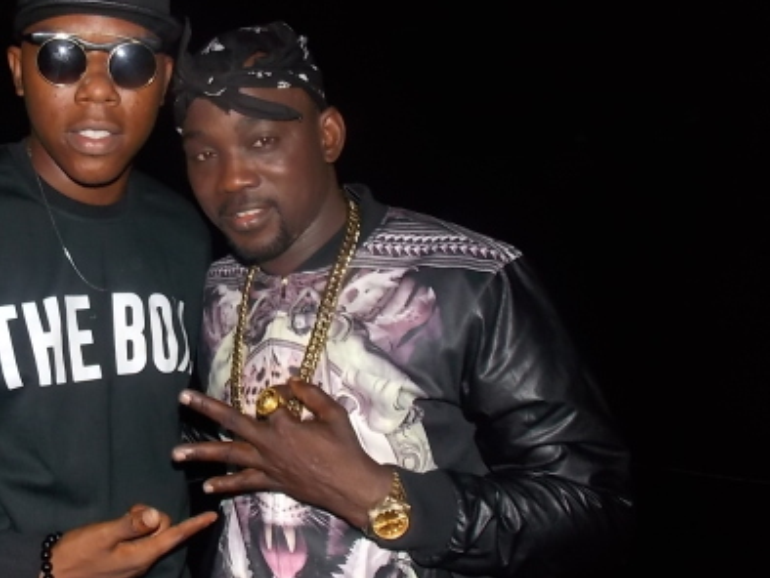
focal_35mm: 35
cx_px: 192
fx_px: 779
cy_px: 271
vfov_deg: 40.7
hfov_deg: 50.4
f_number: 3.1
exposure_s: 1/30
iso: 200
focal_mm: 4
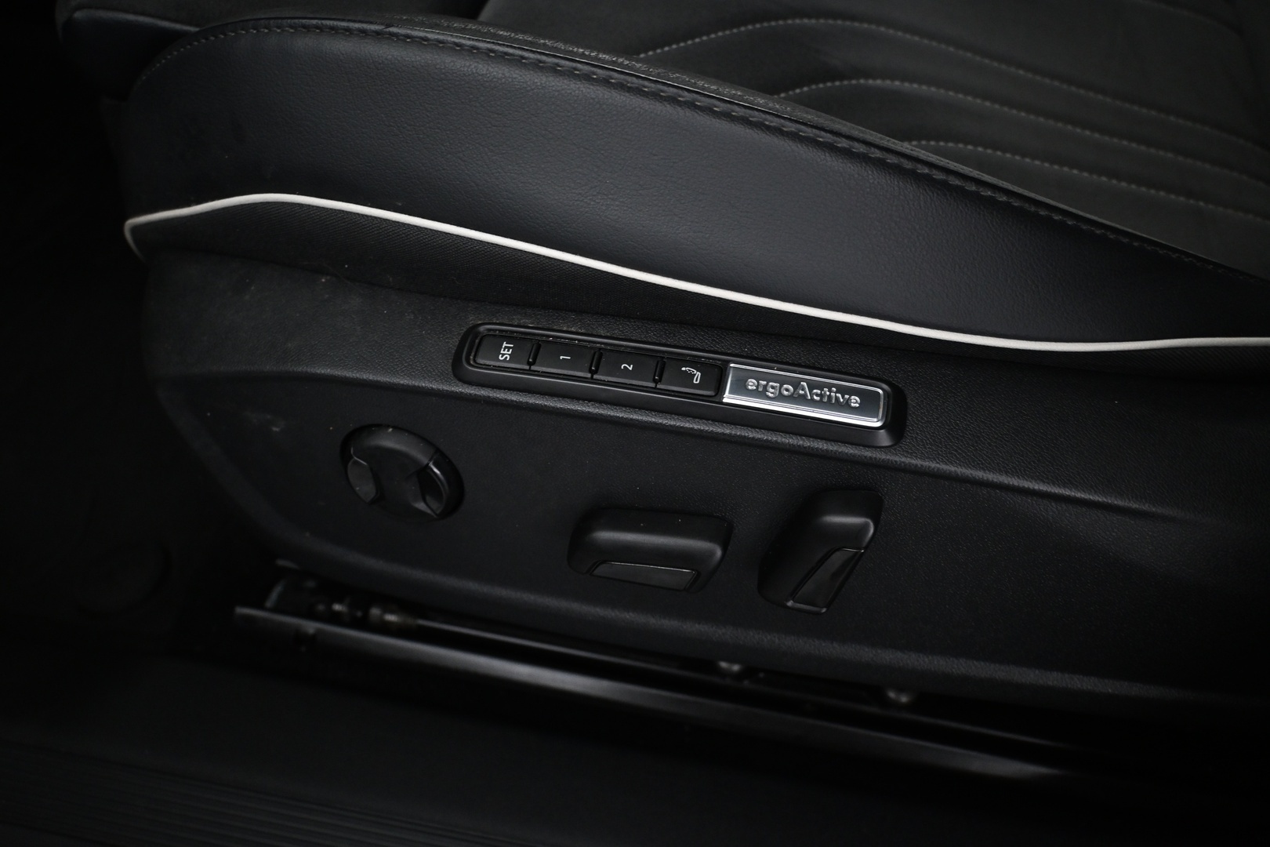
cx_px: 635
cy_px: 424
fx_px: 1032
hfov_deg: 63.2
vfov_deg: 44.6
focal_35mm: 29
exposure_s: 1/20
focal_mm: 19.5
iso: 1600
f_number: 3.8
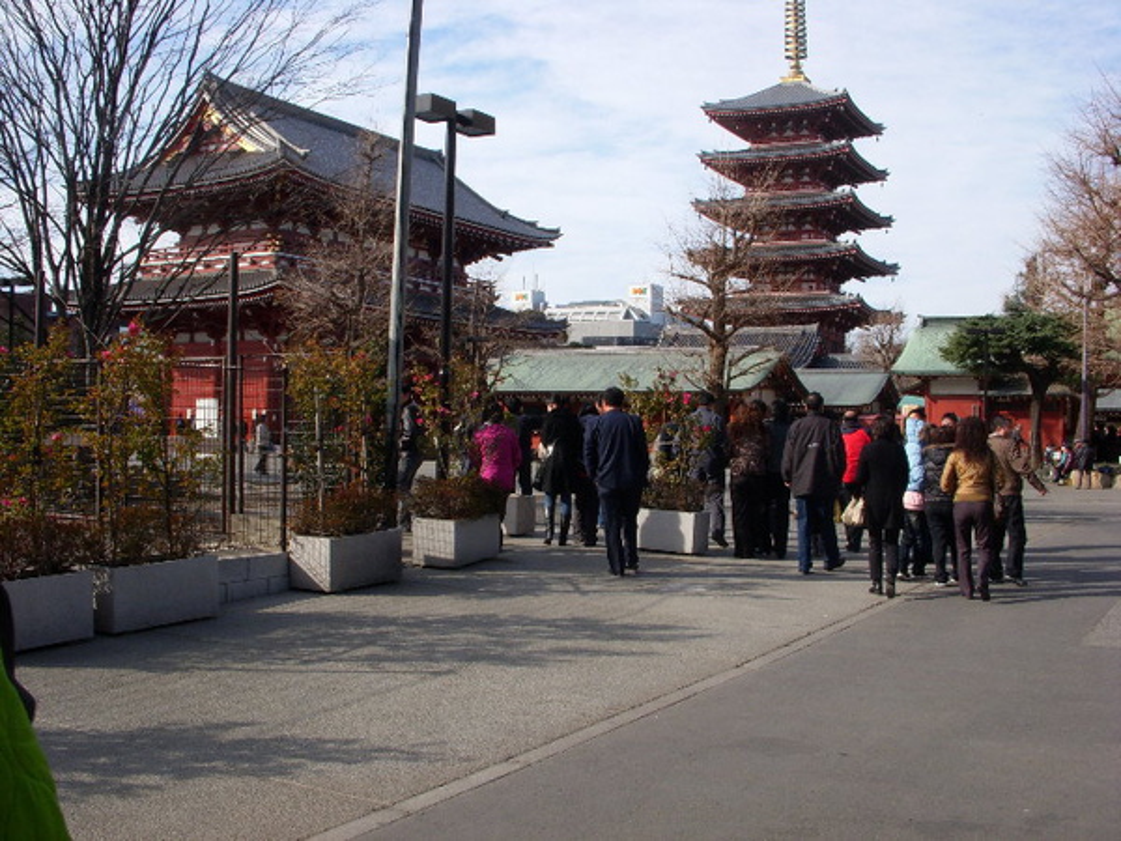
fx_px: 1231
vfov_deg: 37.7
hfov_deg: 49.0
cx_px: 560
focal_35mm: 38
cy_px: 420
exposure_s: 1/200
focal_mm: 6.3
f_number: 6.6
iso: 100
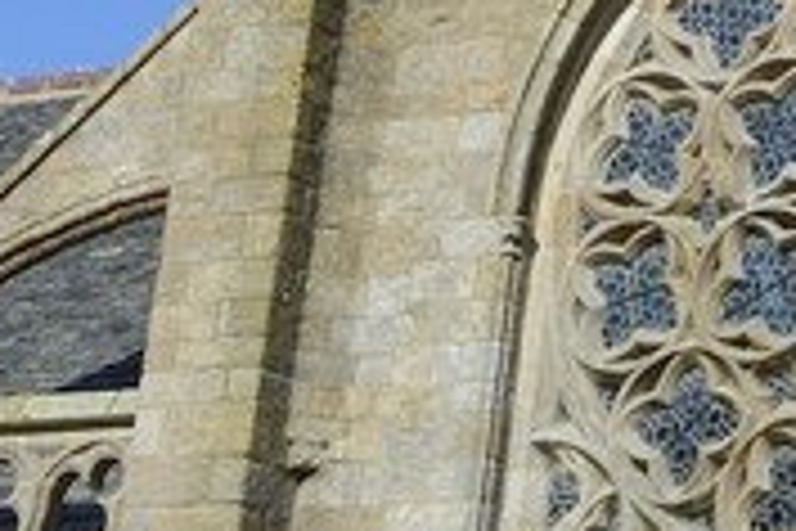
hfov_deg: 7.1
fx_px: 6191
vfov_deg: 4.6
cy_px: -1310
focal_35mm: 280
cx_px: 1626
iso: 200
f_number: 14
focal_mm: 31
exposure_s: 1/250
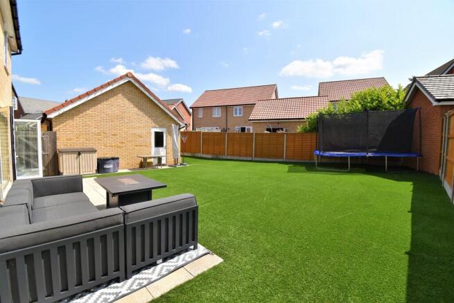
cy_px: 152
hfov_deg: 100.4
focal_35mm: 15
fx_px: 189
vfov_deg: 77.4
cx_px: 227
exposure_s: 1/200
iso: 100
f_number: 9
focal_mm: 10
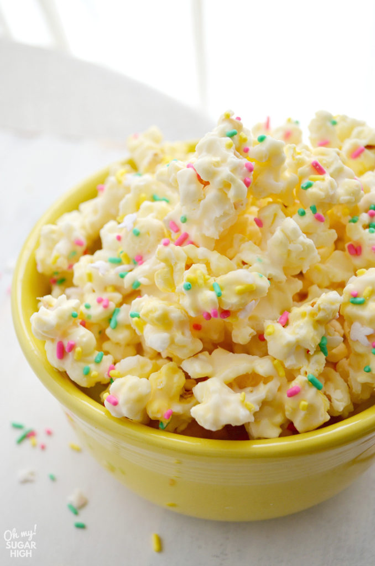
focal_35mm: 48
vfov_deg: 41.2
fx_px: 754
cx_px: 188
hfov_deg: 27.9
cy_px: 283
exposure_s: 1/125
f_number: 5.6
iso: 360
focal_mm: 32
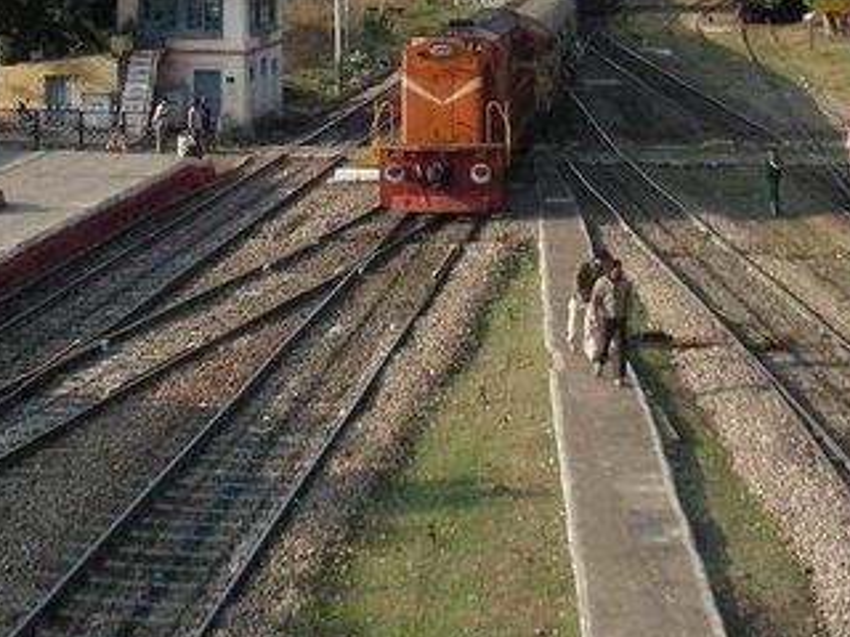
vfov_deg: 15.4
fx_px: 2333
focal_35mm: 95
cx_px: 449
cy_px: 106
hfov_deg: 20.6
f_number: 4
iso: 50
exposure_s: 1/274
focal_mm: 6.3
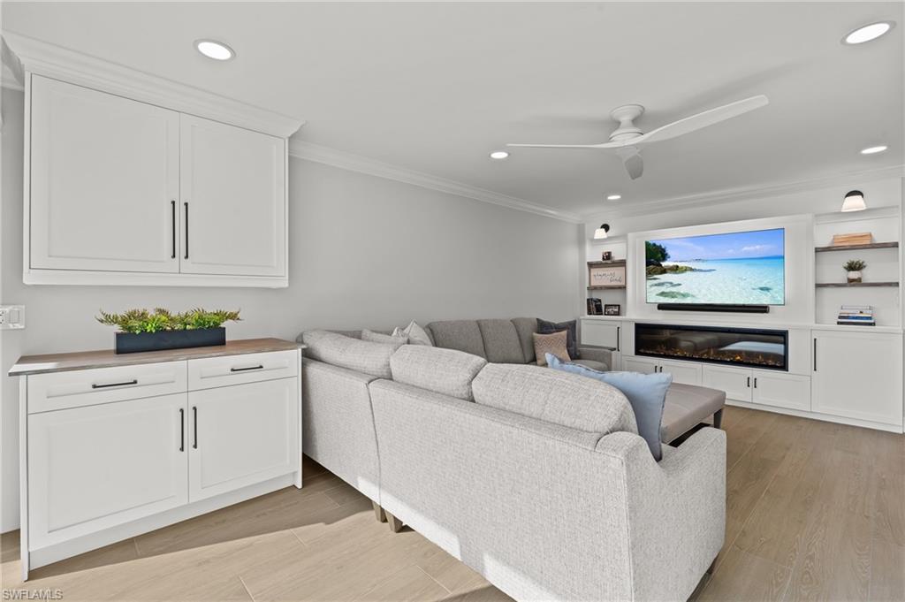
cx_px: 452
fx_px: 402
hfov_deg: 96.8
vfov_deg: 73.7
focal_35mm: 16
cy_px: 301
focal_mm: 16
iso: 200
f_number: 9
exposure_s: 1/13
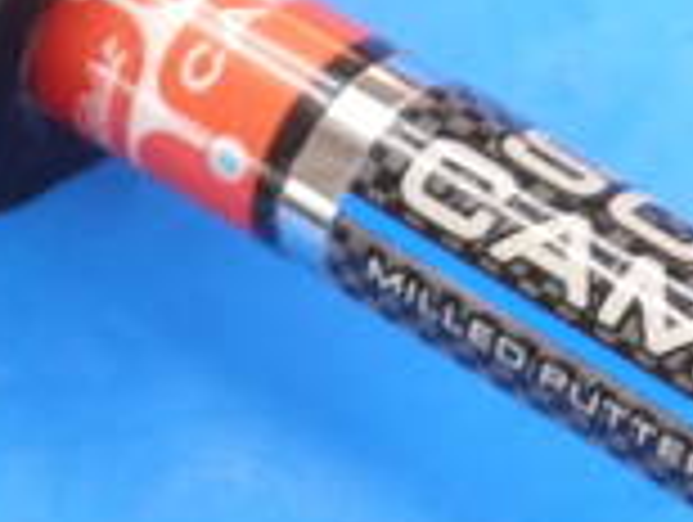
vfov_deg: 4.3
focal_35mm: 349
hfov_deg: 5.7
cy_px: 410
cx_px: 657
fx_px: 6998
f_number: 5.6
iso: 800
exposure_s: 1/80
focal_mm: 42
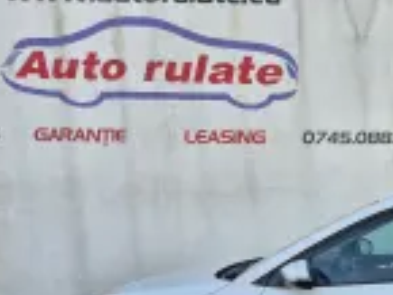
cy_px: 330
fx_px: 648
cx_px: 461
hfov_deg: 29.5
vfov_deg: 23.9
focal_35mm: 57
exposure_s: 1/361
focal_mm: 5.4
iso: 25
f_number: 1.8
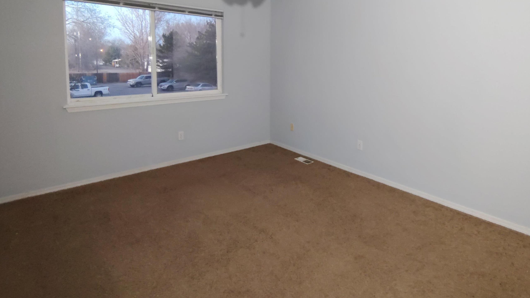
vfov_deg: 52.1
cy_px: 89
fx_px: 295
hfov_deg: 83.6
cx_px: 292
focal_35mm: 21
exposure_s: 1/24
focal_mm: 2.13
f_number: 2.2
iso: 1328
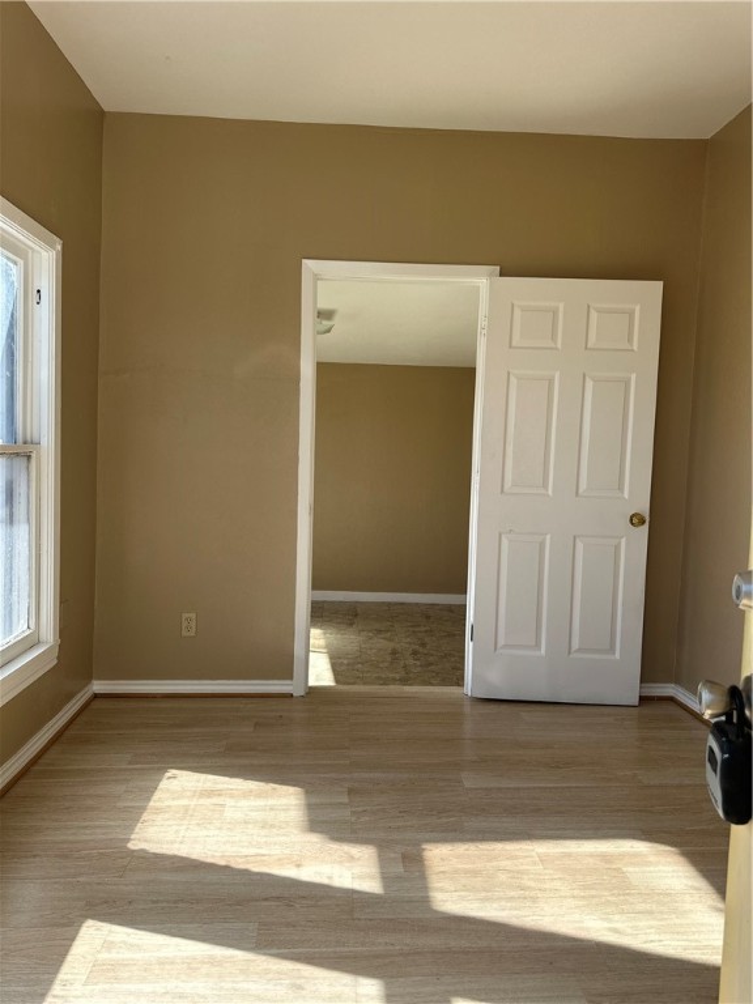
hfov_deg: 56.8
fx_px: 696
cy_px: 502
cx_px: 376
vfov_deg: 71.6
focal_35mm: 24
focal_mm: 6.86
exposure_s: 1/1107
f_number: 1.78
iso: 80
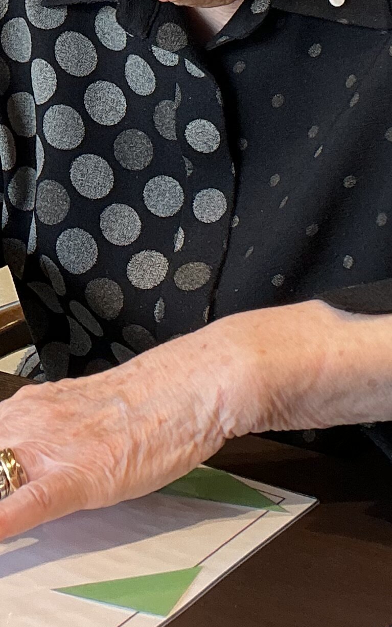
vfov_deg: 20.3
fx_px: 1726
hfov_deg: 12.8
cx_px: 25
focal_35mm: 101
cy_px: 103
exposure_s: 1/60
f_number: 1.8
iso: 40
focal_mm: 3
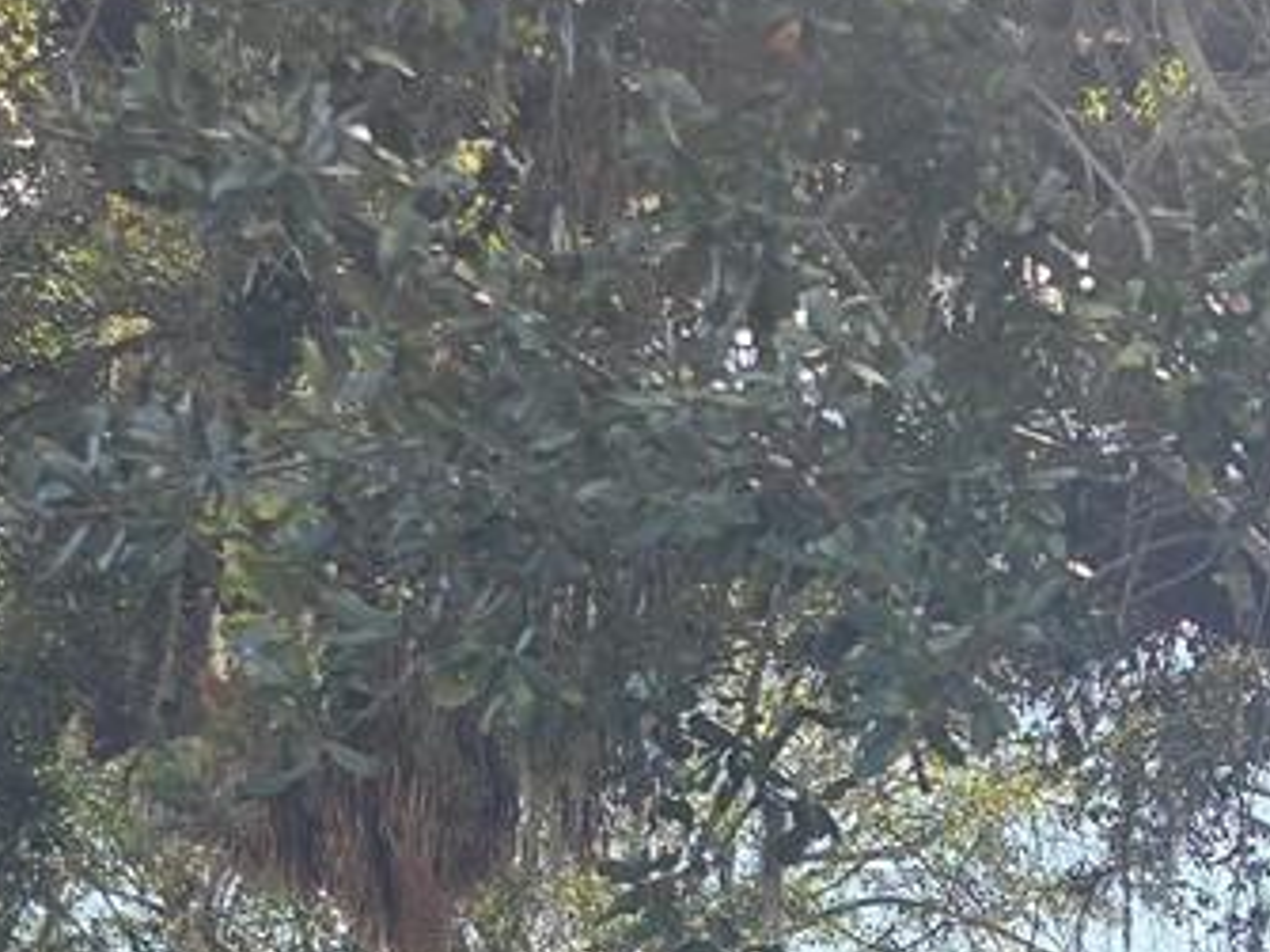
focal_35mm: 110
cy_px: 1858
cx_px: 2096
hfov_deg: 15.9
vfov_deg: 12.1
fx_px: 4034
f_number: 1.7
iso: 12
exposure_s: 1/496
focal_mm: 6.3
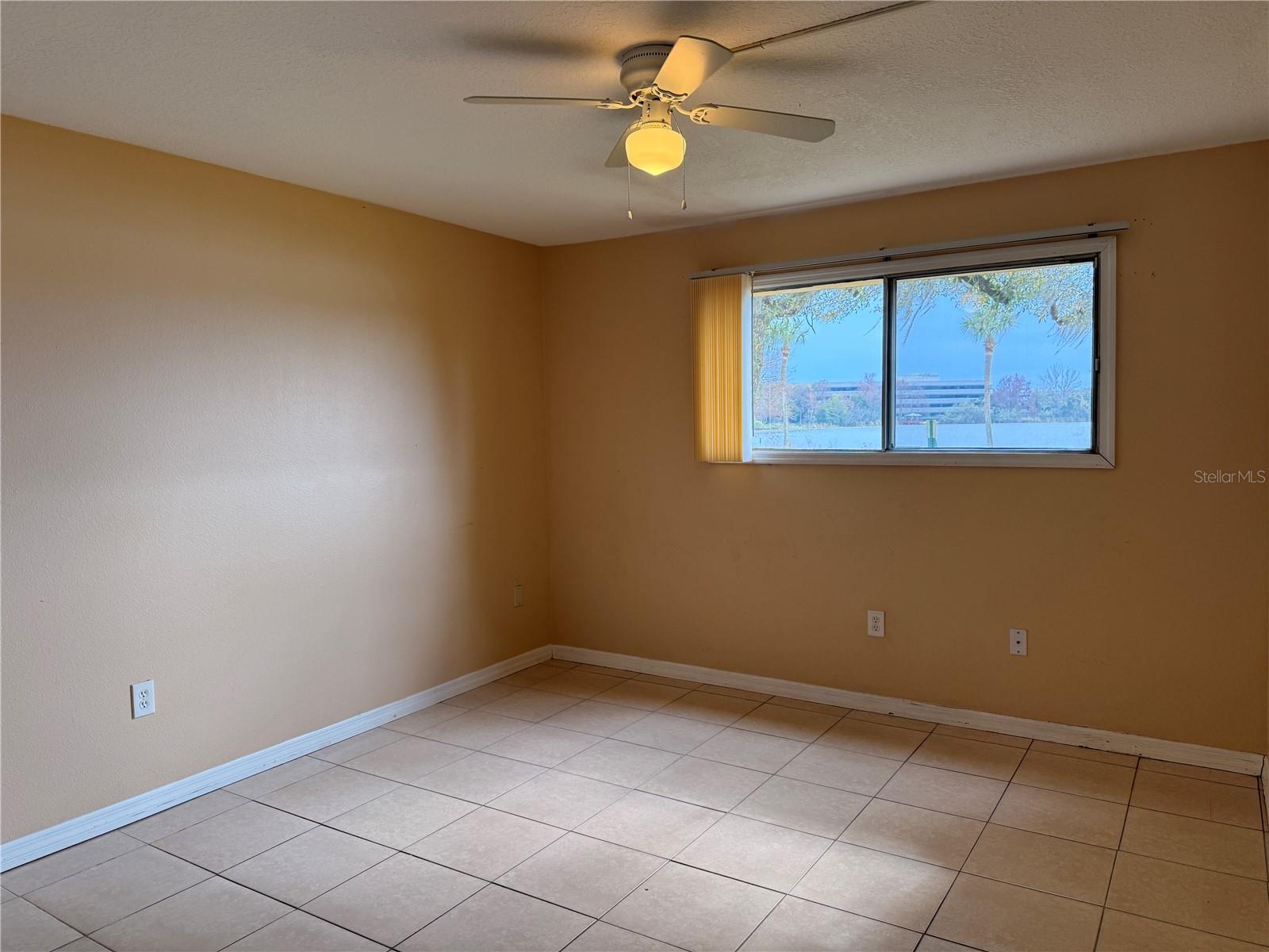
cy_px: 476
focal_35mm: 24
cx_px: 634
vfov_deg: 56.8
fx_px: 880
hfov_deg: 71.6
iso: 100
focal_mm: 6.76
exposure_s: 1/344
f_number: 1.78
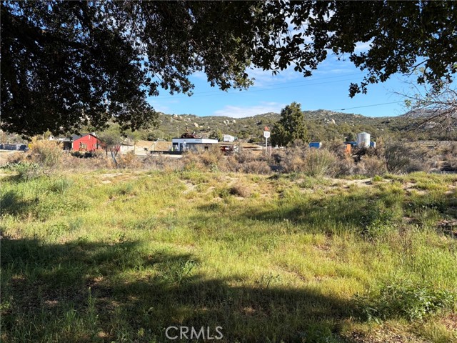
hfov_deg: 67.3
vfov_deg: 53.1
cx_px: 228
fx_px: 343
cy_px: 172
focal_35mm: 26
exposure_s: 1/1901
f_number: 1.6
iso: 50
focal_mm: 5.96
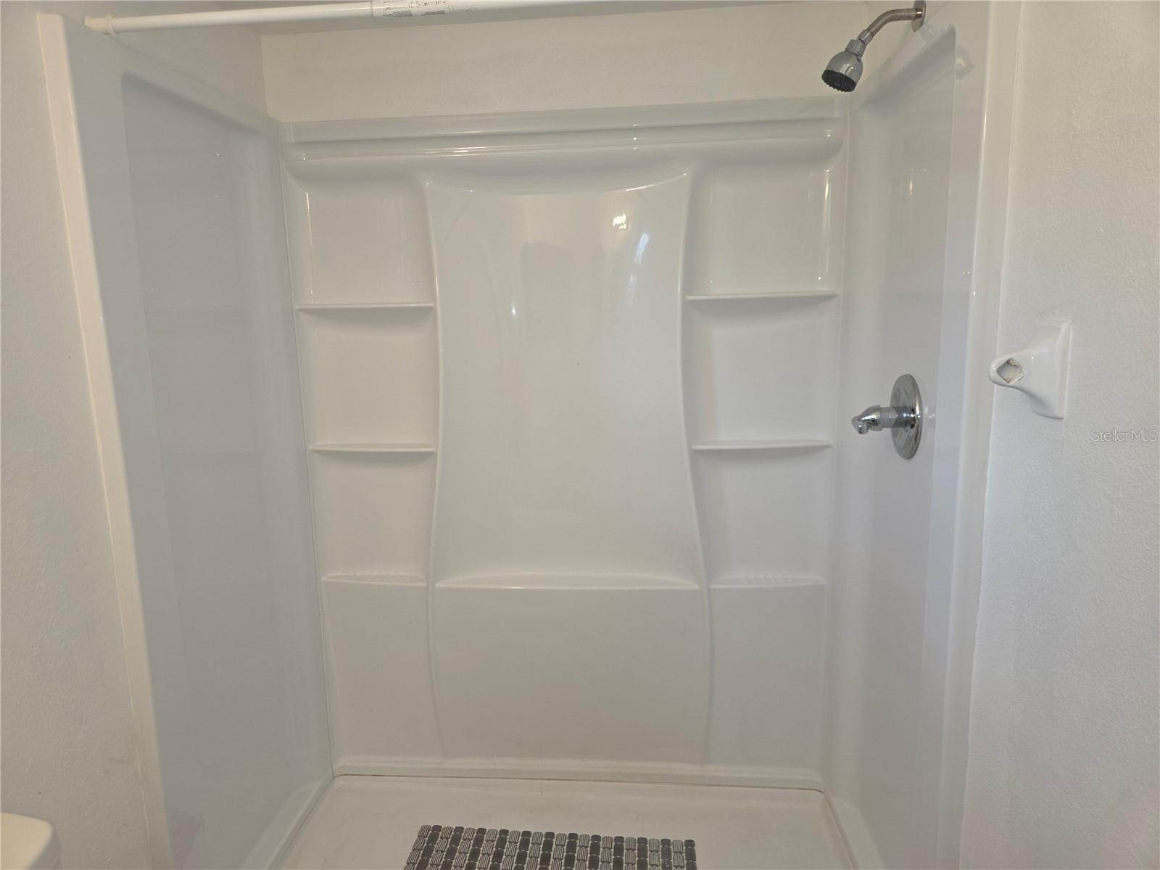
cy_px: 435
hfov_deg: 73.9
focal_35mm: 23
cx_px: 580
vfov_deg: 58.9
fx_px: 771
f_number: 1.8
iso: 32
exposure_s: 1/60
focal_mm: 5.4
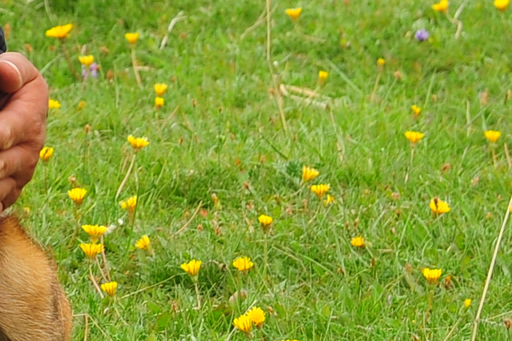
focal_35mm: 388
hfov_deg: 5.2
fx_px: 5514
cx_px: -469
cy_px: -324
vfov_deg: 3.5
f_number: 7.1
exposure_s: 1/200
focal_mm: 70
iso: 200
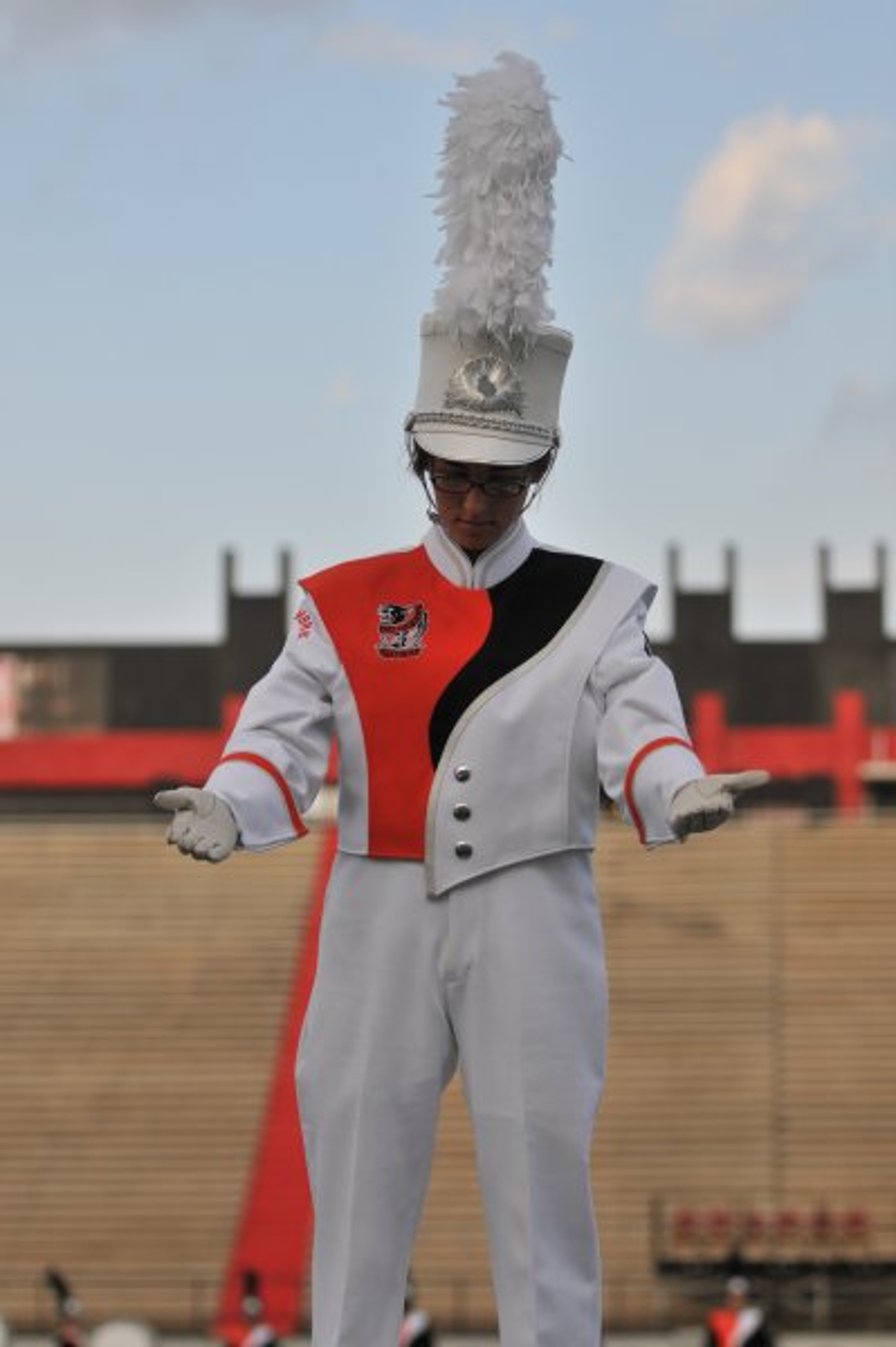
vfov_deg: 17.1
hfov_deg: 11.4
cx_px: 448
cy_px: 674
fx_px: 4487
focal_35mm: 120
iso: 200
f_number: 2.8
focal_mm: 80
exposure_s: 1/2500
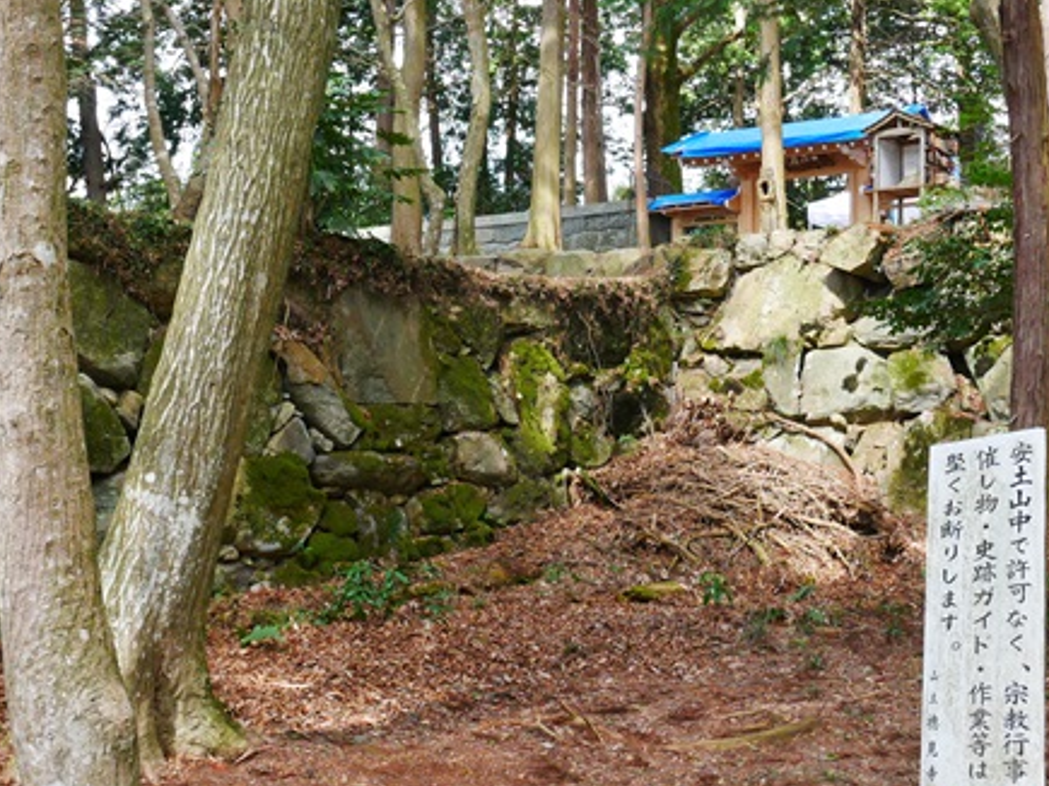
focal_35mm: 53
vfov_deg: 27.4
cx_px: 617
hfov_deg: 36.1
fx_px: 1606
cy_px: 282
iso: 800
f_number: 6.3
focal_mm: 18
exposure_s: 1/250
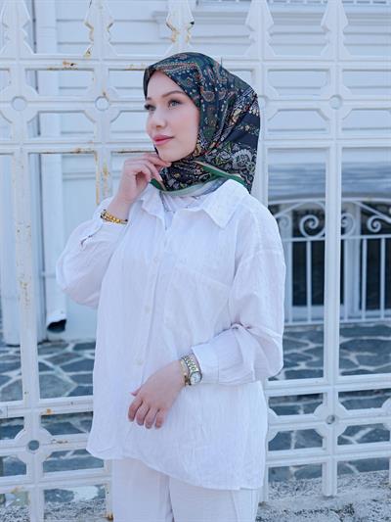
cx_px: 196
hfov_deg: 26.6
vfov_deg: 34.9
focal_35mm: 55
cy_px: 261
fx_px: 828
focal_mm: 70
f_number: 5.6
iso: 320
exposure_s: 1/550
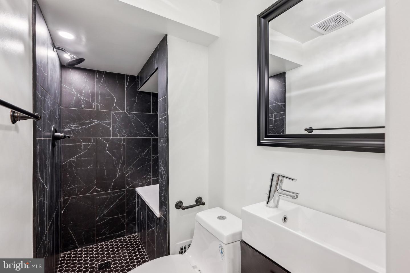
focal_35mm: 16
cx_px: 205
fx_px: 182
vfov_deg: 73.7
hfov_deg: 96.7
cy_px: 136
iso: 400
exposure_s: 1/15
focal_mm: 16
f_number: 7.1
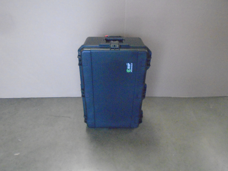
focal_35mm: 26
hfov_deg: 67.3
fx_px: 171
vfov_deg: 53.1
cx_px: 114
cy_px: 86
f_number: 3.2
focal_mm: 4.6
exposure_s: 1/200
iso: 1600
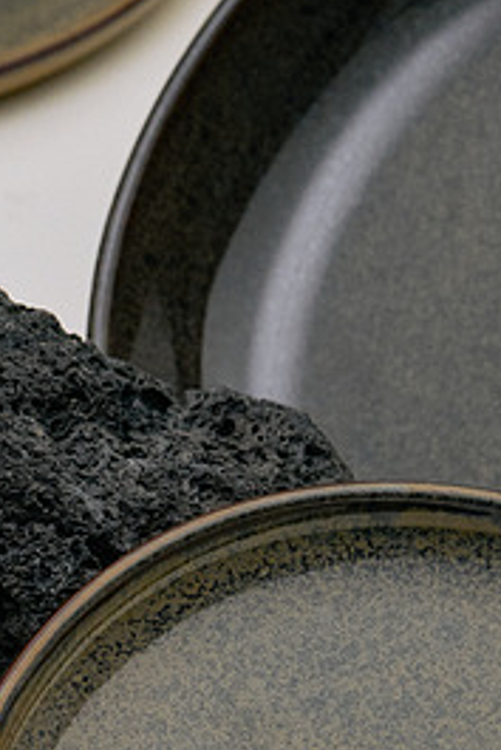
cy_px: 644
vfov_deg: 7.4
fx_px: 5795
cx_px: -215
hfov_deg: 4.9
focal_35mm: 278
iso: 1000
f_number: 10
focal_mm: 85
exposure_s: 1/250
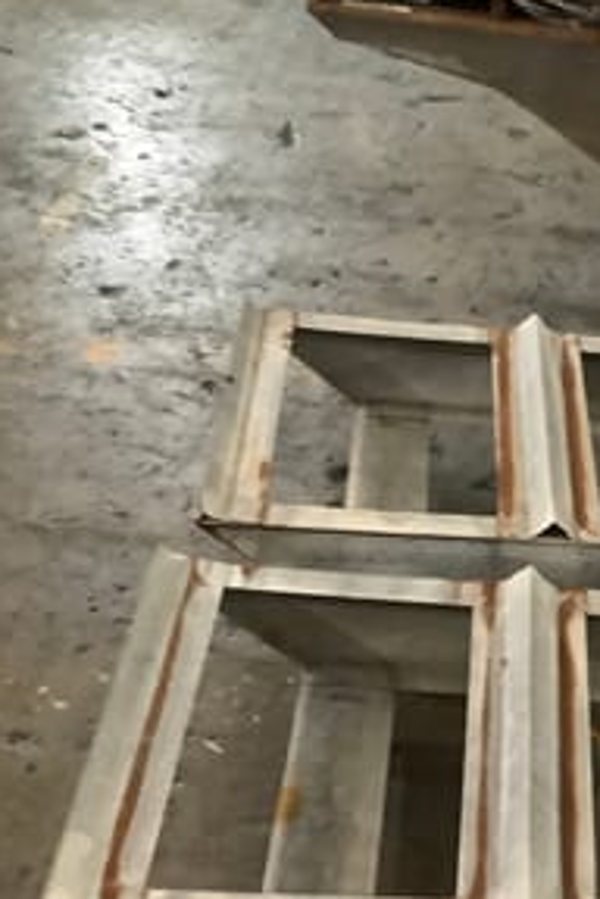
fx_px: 1400
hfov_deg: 23.1
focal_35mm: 56
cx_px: 619
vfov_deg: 35.4
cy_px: 573
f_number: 2.4
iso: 800
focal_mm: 3.3
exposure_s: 1/20
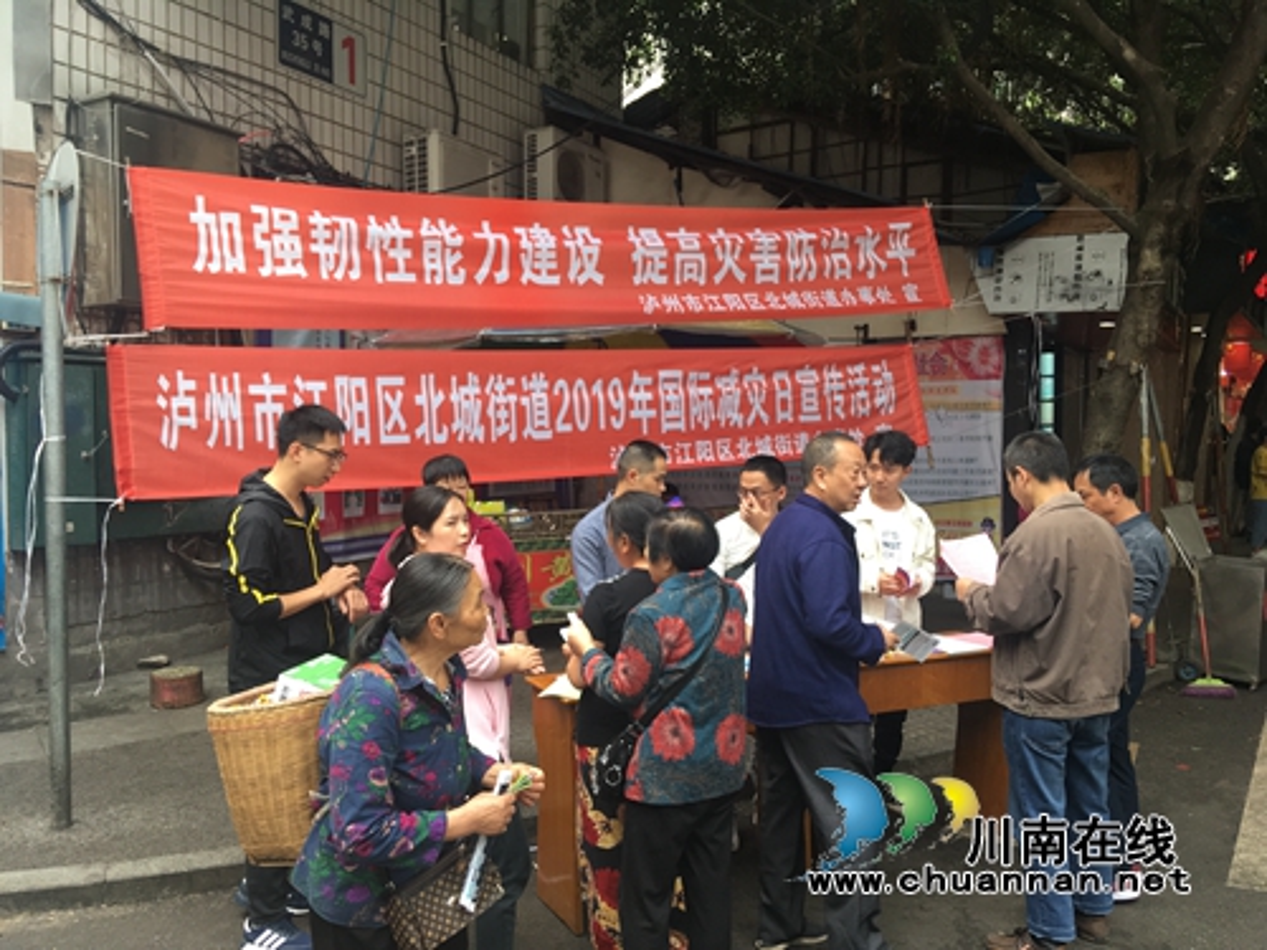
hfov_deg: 61.7
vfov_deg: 48.2
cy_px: 475
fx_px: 1061
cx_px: 634
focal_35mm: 29
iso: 40
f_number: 2.2
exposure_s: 1/100
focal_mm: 4.15
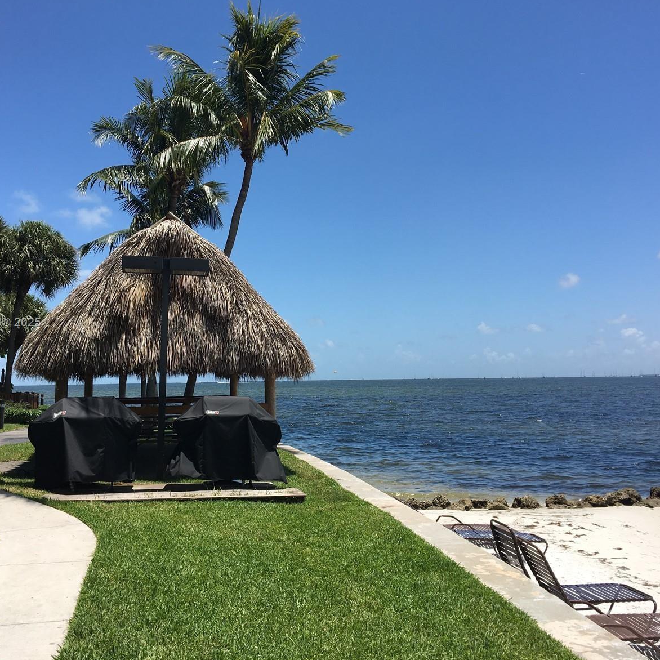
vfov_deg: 47.2
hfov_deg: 47.2
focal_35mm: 35
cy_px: 323
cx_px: 311
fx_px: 755
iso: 25
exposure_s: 1/2137
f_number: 2.2
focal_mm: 4.15
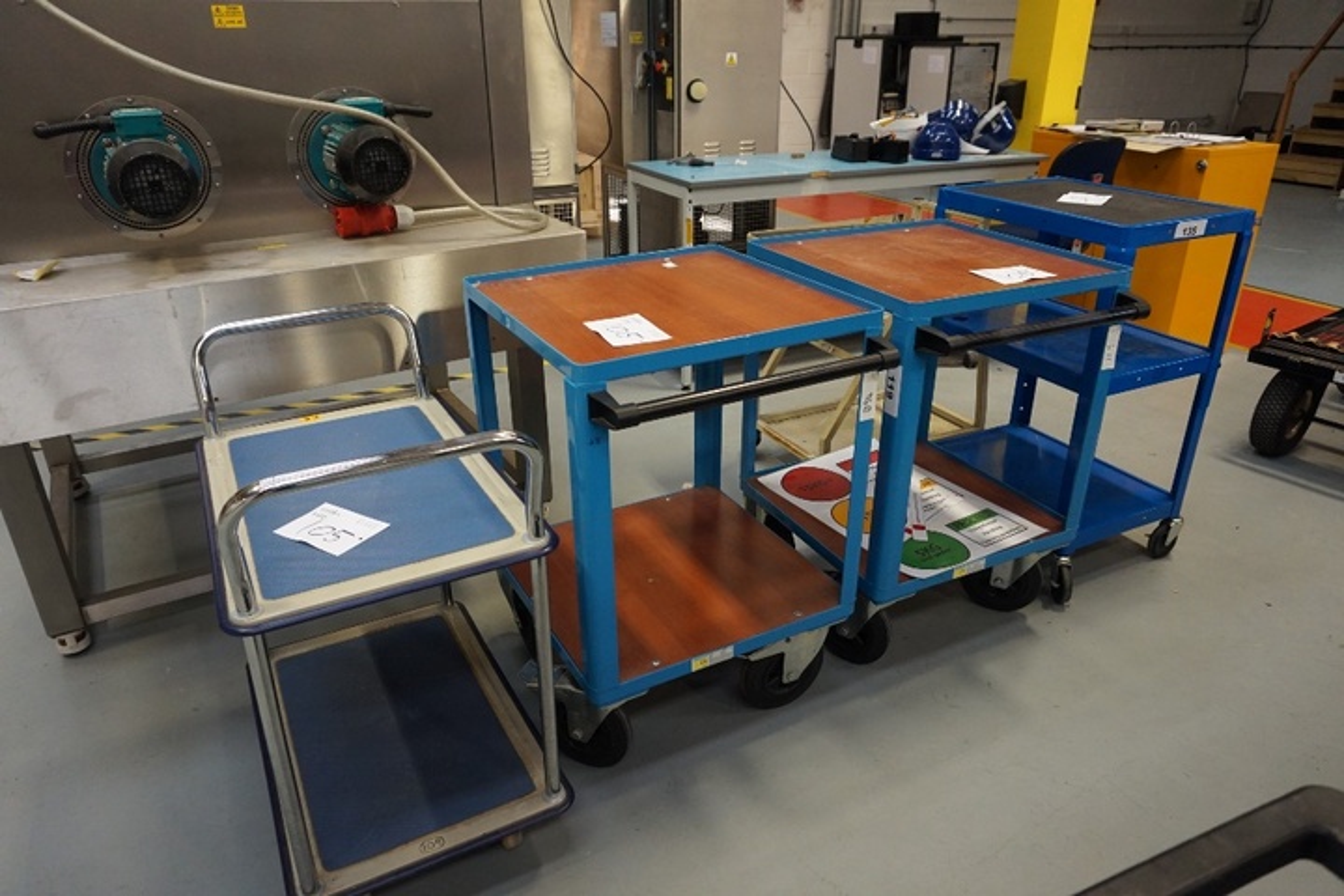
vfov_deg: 53.1
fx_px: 896
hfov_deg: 73.7
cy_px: 448
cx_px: 672
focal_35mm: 24
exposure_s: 1/160
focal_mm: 16
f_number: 4
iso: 1250
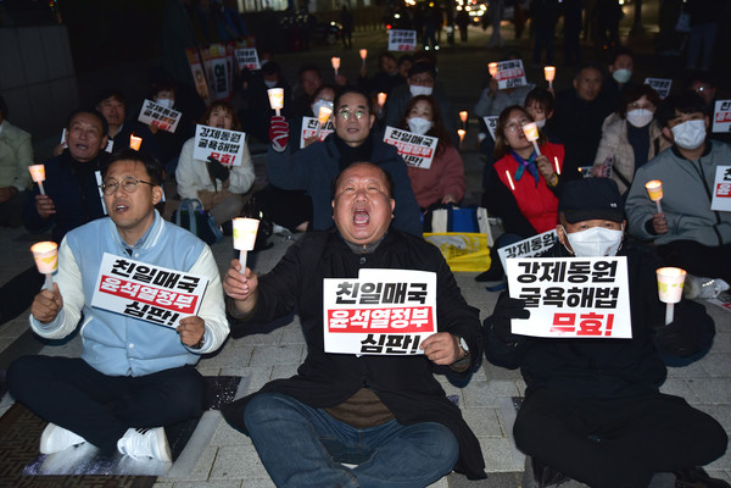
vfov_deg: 33.4
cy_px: 244
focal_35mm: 40
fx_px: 812
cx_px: 366
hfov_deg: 48.5
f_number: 3.3
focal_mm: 40
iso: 1000
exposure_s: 1/200
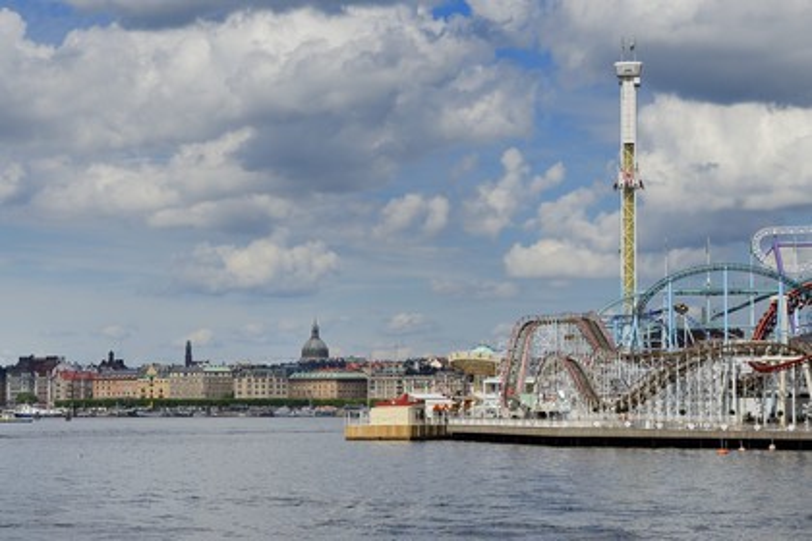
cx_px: 406
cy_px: 270
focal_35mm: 105
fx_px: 2368
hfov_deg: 19.5
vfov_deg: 13.0
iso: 200
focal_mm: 105
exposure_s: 1/500
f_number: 11
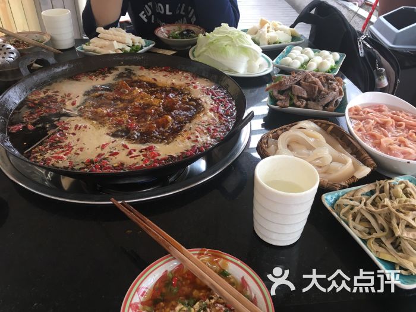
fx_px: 349
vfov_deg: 48.2
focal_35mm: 29
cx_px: 208
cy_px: 156
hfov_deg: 61.7
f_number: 2.2
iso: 40
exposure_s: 1/33
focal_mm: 4.15
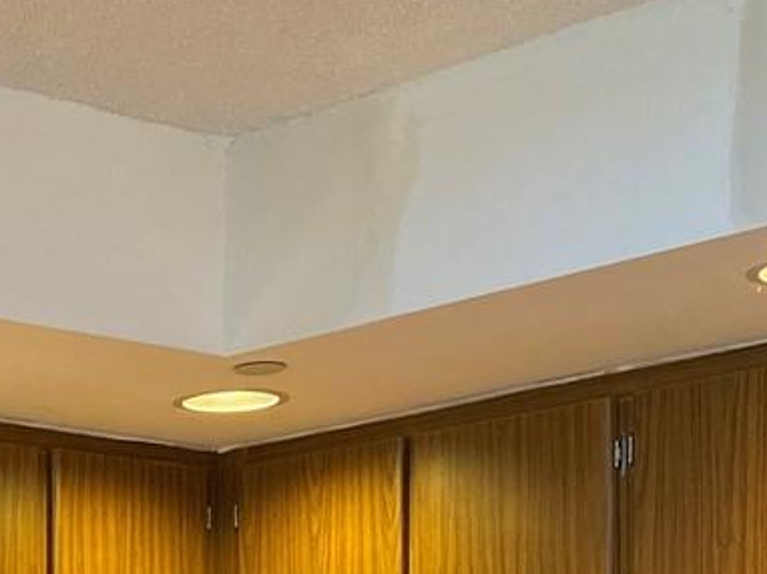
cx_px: -118
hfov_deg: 17.3
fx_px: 2414
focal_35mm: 109
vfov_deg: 12.7
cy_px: 935
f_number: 1.8
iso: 250
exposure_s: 1/60
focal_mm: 4.25
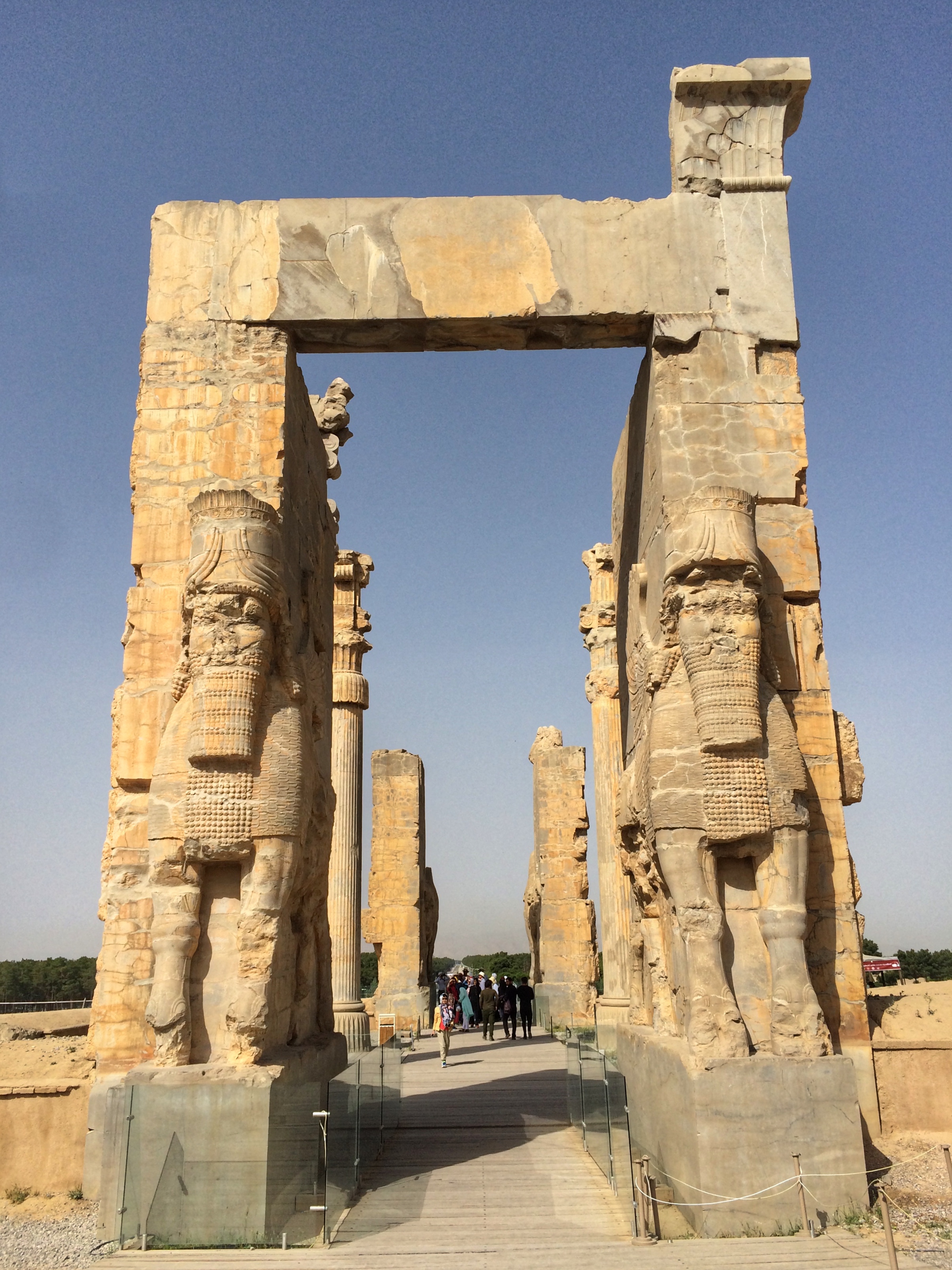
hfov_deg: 48.2
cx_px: 476
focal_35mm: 29
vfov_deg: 61.7
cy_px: 635
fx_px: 1063
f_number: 2.2
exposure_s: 1/3425
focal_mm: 4.15
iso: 32
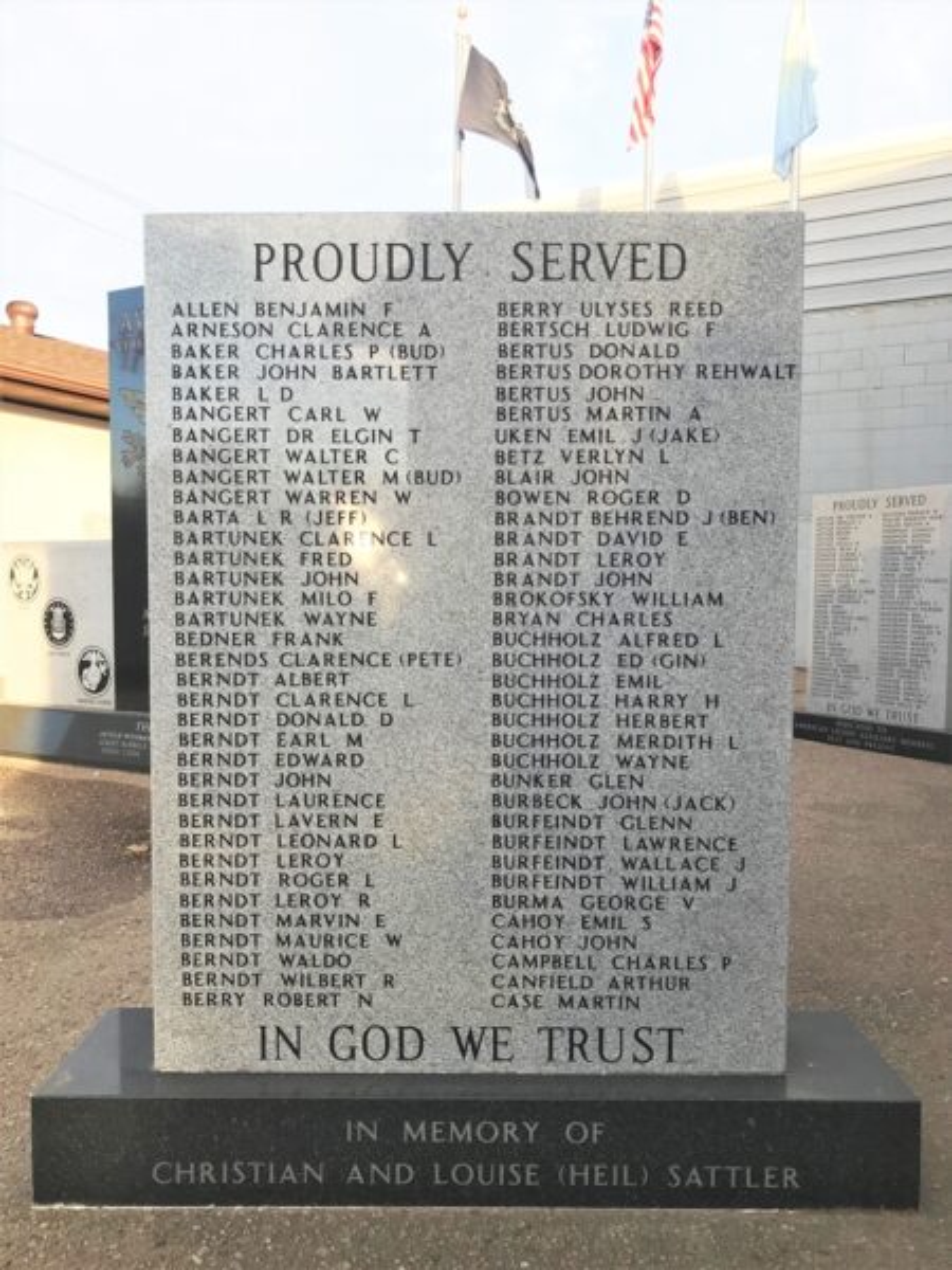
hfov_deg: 49.7
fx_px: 1027
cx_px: 476
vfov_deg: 63.4
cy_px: 635
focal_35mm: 28
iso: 20
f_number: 1.8
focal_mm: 3.99
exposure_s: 1/151
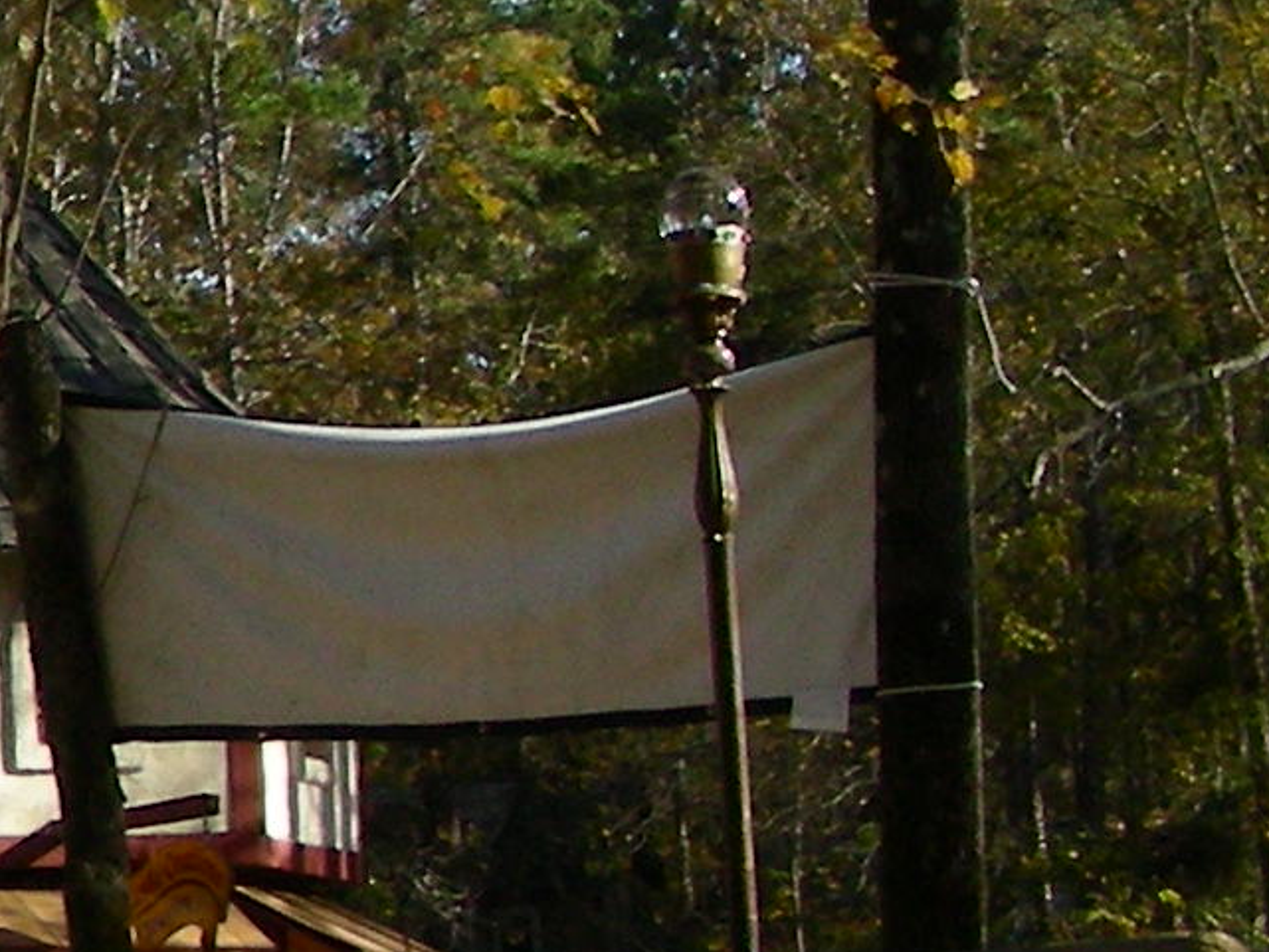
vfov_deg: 8.9
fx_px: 6123
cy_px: 394
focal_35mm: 167
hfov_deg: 10.6
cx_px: -1429
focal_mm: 6.3
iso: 50
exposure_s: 1/408
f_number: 4
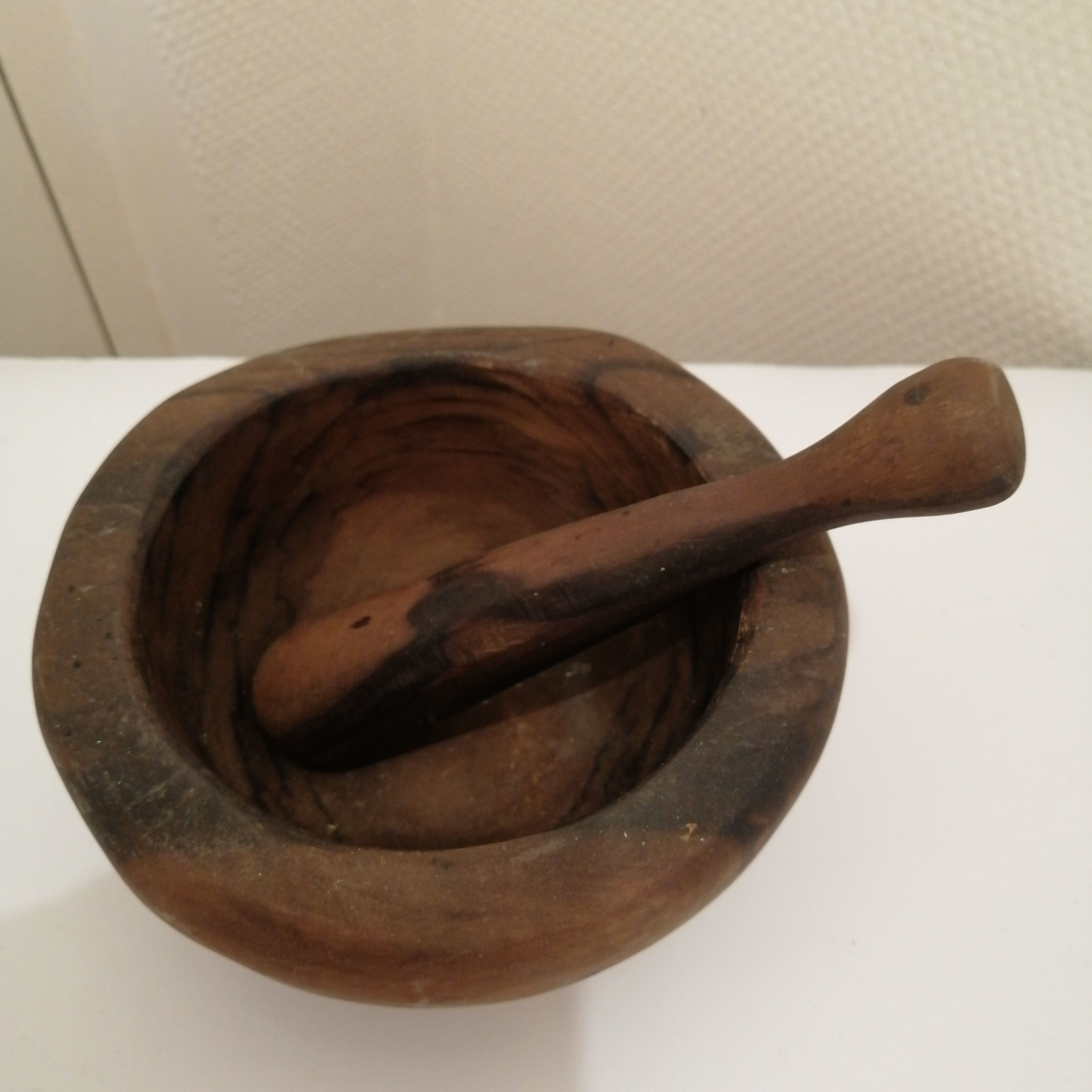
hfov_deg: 52.5
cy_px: 545
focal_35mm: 31
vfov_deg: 52.5
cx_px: 546
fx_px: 1106
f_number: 1.8
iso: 400
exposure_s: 1/33.3
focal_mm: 3.96
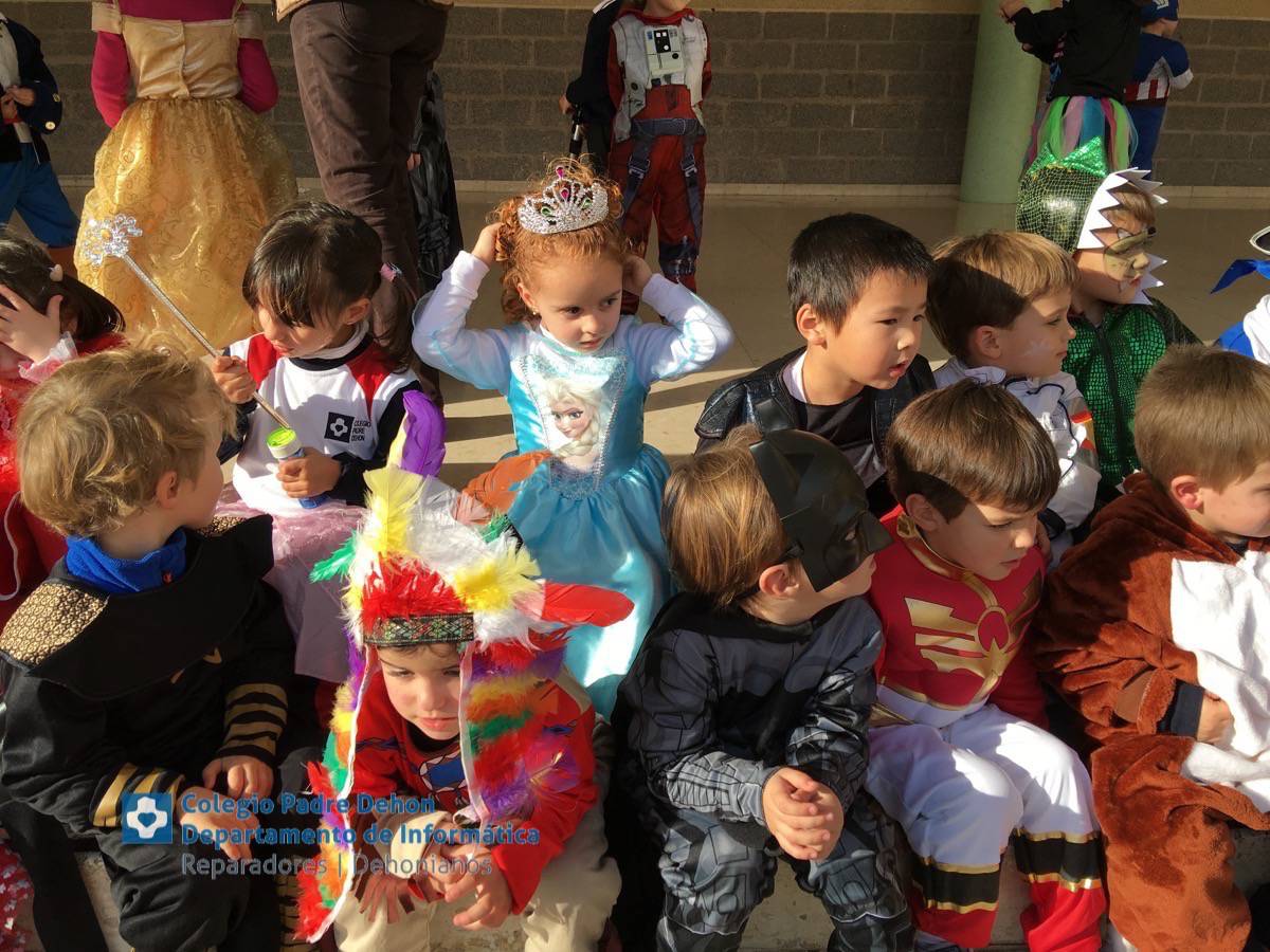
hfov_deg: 61.7
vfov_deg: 48.2
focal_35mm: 29
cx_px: 635
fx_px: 1064
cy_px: 476
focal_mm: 4.15
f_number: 2.2
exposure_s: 1/1083
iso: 25
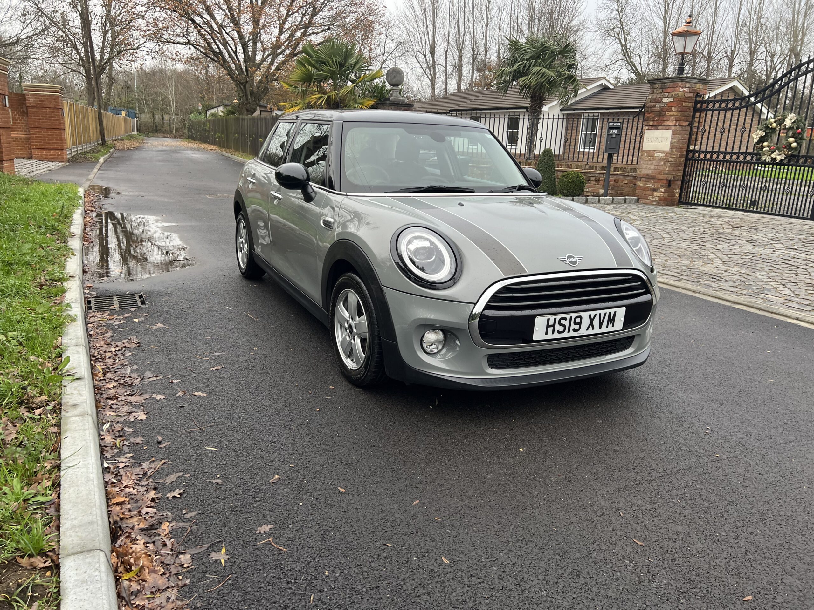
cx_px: 407
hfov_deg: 67.3
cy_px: 305
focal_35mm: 26
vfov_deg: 53.1
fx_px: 611
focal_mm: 5.7
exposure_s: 1/121
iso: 125
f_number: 1.5
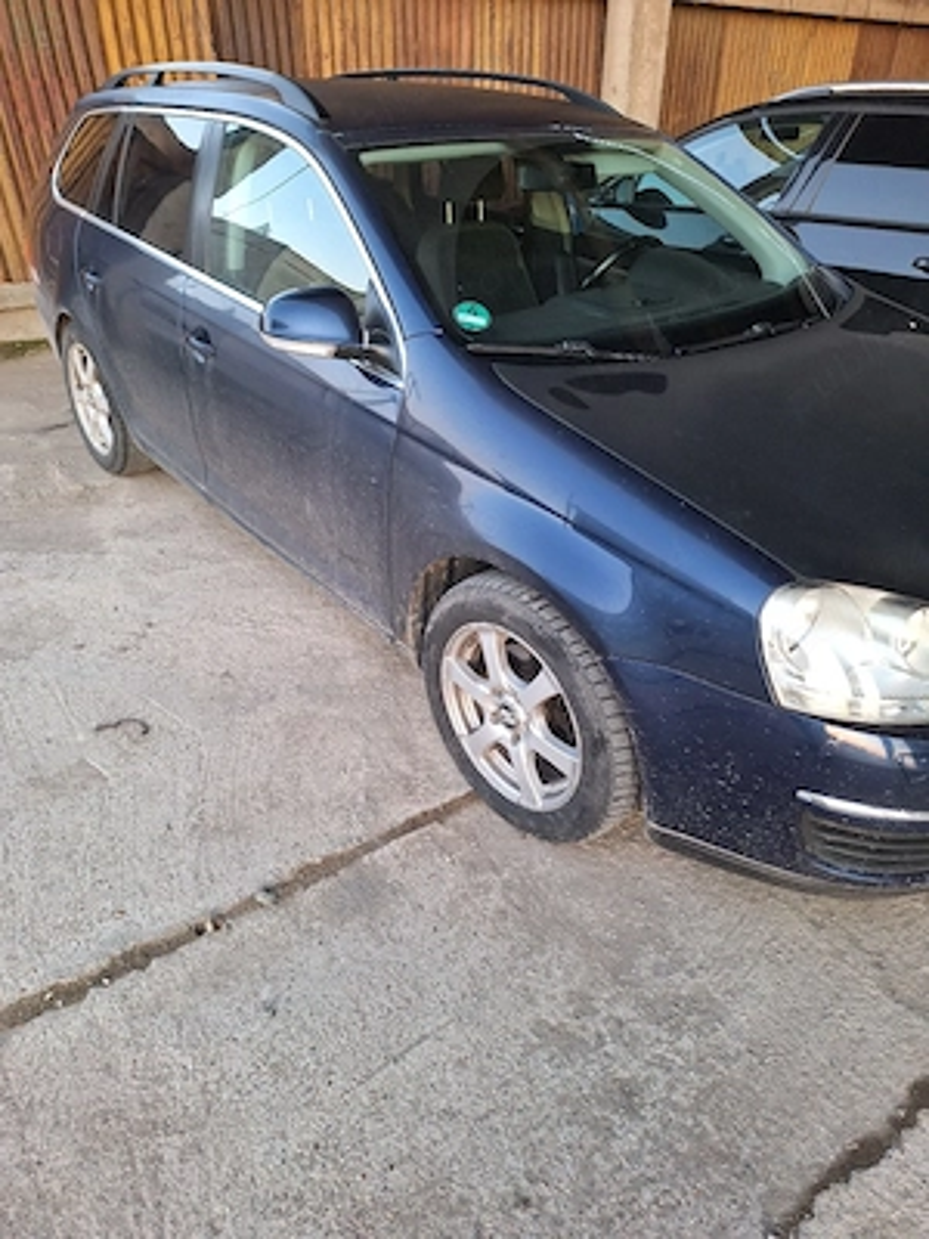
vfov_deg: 73.9
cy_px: 620
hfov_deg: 58.9
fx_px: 823
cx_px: 464
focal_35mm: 23
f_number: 1.8
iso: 250
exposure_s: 1/50
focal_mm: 5.54
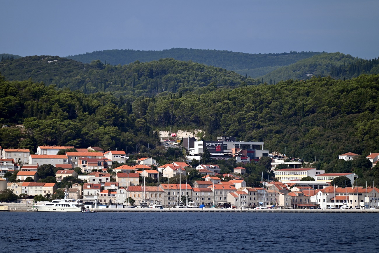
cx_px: 190
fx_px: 3158
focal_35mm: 300
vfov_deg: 4.6
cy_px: 126
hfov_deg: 6.9
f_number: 5.6
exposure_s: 1/1000
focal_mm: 300
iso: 160
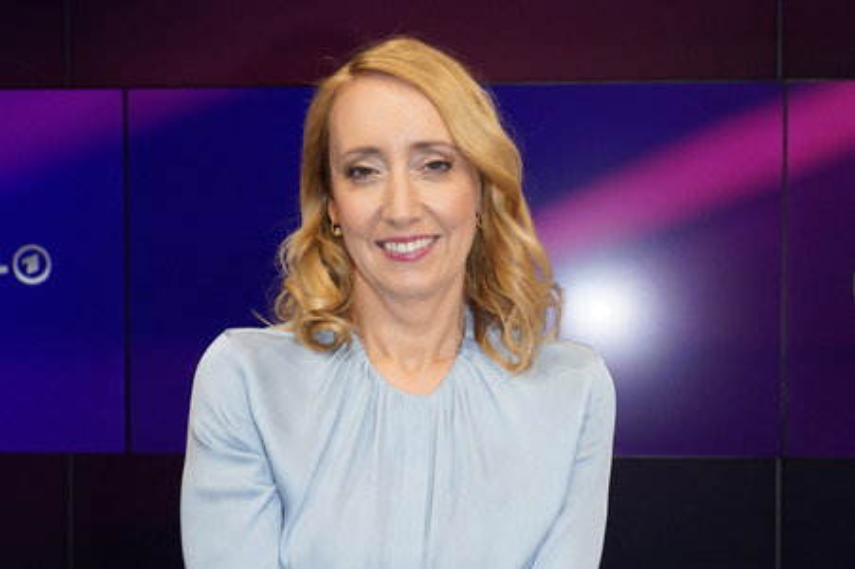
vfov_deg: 34.2
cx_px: 428
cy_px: 284
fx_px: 926
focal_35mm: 39
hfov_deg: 49.6
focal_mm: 39
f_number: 5.6
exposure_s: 1/160
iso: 2000
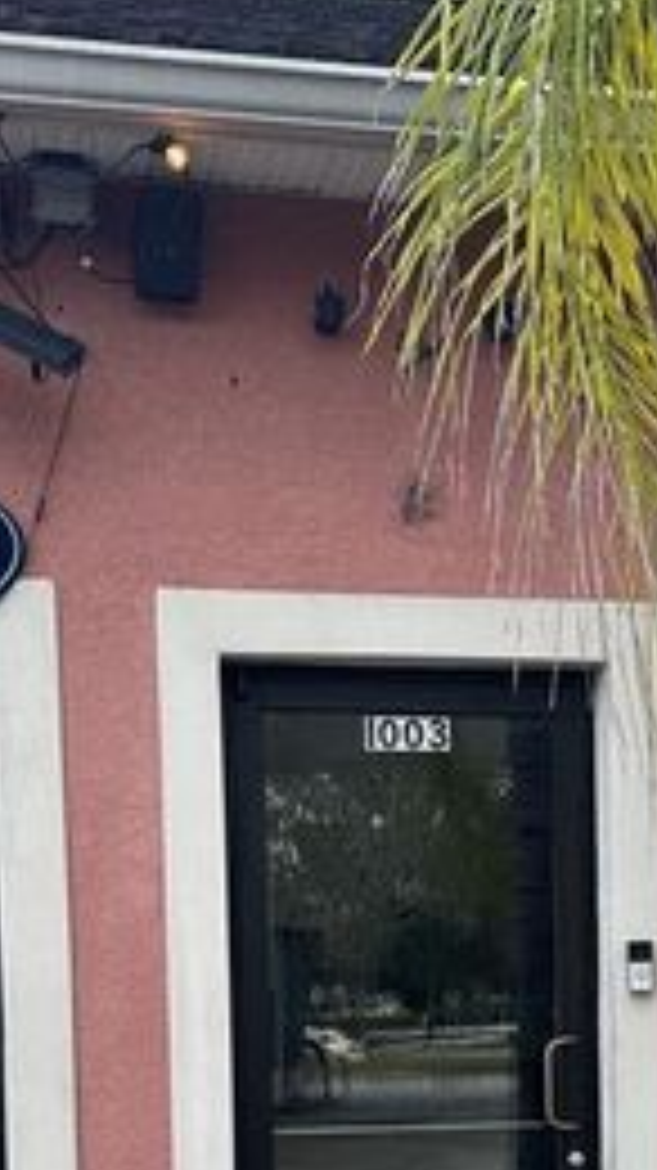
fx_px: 2078
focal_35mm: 67
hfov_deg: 17.8
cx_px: 540
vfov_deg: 29.7
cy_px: 1123
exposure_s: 1/745
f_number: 1.78
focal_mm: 6.86
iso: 80
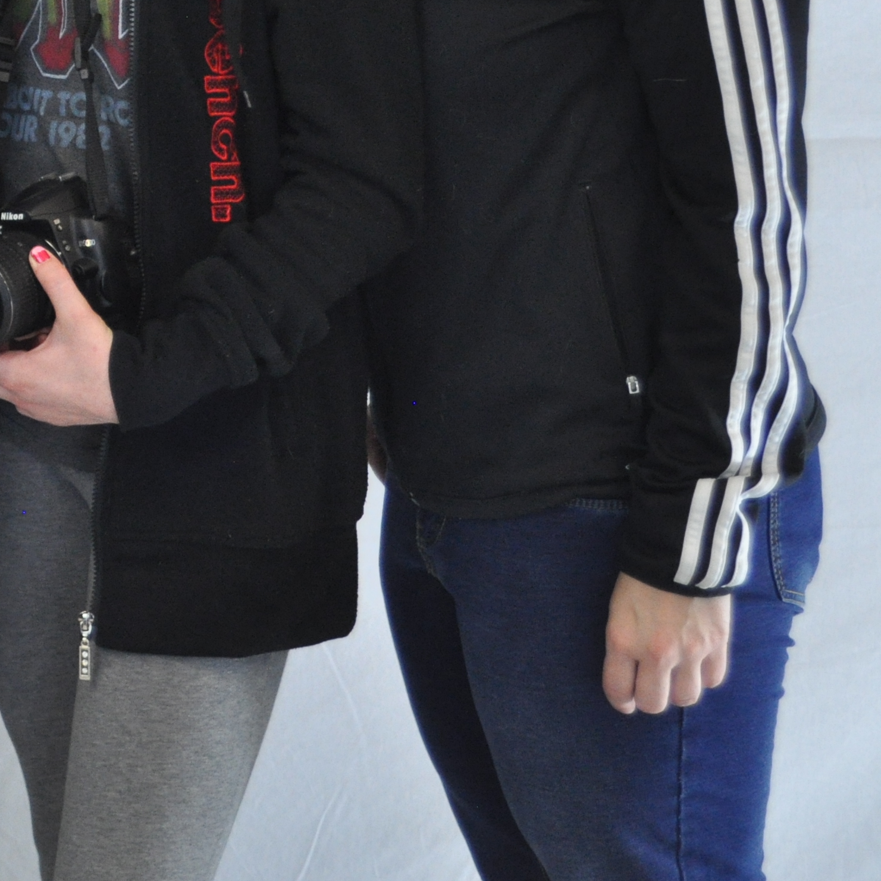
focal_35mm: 118
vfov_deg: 14.6
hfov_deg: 14.0
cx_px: -378
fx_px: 3398
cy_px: 87
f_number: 4.8
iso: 900
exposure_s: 1/30
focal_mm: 32
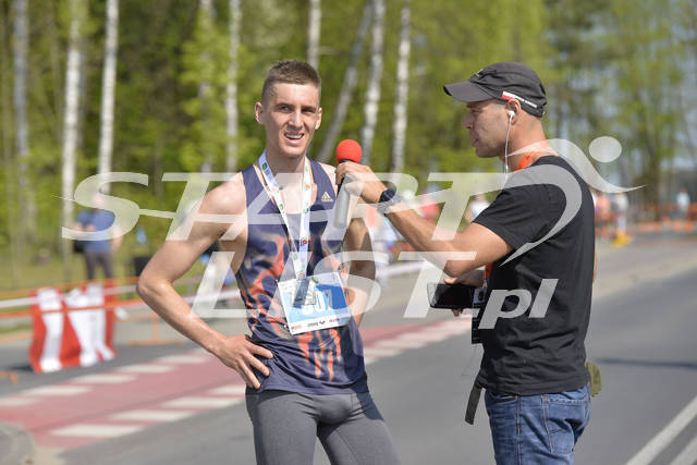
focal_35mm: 105
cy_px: 232
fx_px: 2033
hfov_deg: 19.5
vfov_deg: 13.0
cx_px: 348
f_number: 4
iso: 200
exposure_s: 1/4000
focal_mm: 105
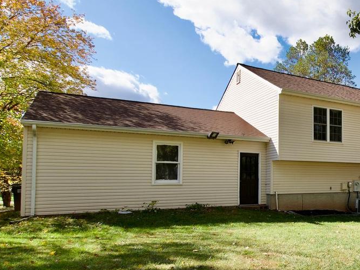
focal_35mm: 31
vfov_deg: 45.3
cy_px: 152
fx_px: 322
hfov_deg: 51.2
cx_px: 328
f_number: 7.1
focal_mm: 10
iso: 140
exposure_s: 1/400
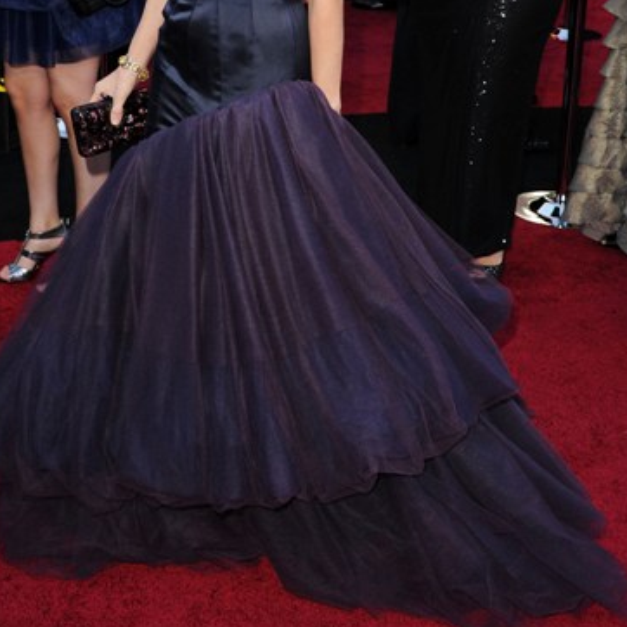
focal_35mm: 57
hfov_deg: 30.0
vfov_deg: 29.2
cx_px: 294
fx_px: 1168
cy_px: 109
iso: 500
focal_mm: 38
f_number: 7.1
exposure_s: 1/250
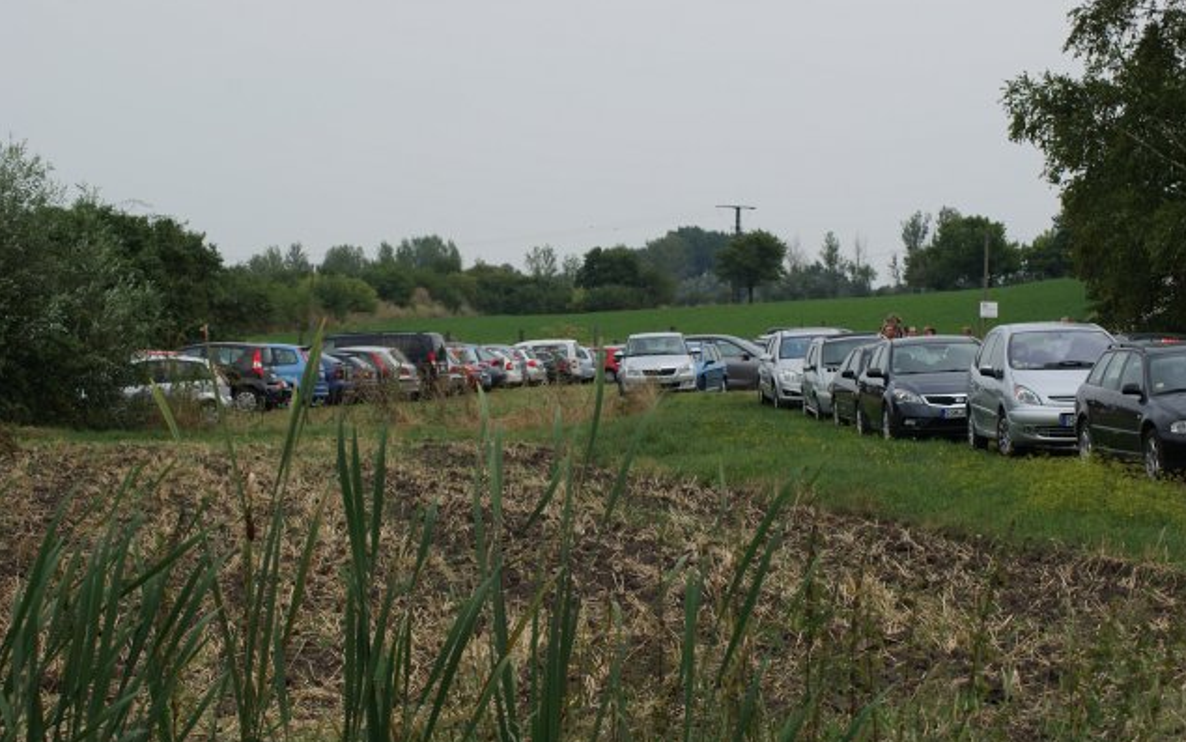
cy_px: 359
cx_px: 596
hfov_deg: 19.3
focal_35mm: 108
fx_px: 3491
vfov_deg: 12.1
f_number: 8
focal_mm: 70
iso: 100
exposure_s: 1/160
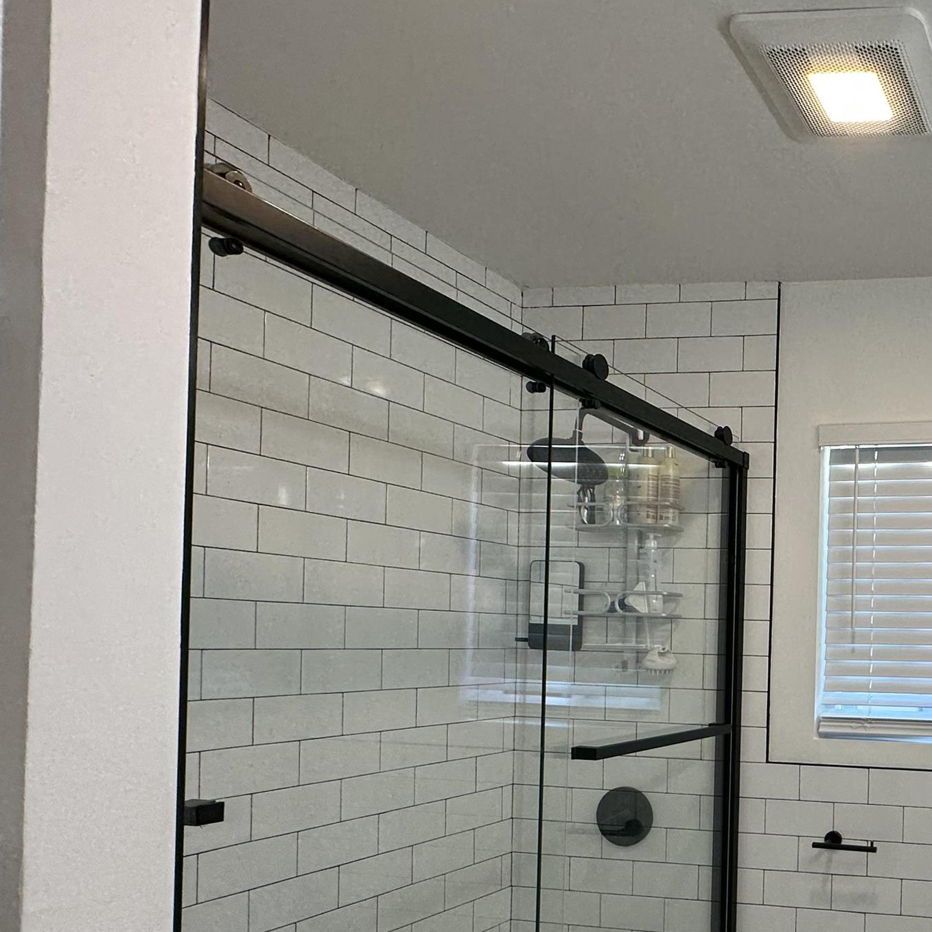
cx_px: 1011
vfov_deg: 55.6
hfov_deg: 44.6
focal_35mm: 28
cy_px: 651
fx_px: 853
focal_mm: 2.22
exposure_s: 1/120
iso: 100
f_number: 2.2
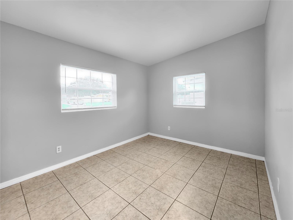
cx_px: 146
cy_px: 110
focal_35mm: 13
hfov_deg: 106.2
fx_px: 110
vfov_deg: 89.9
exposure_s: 1/30
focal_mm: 2.2
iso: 640
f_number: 2.2
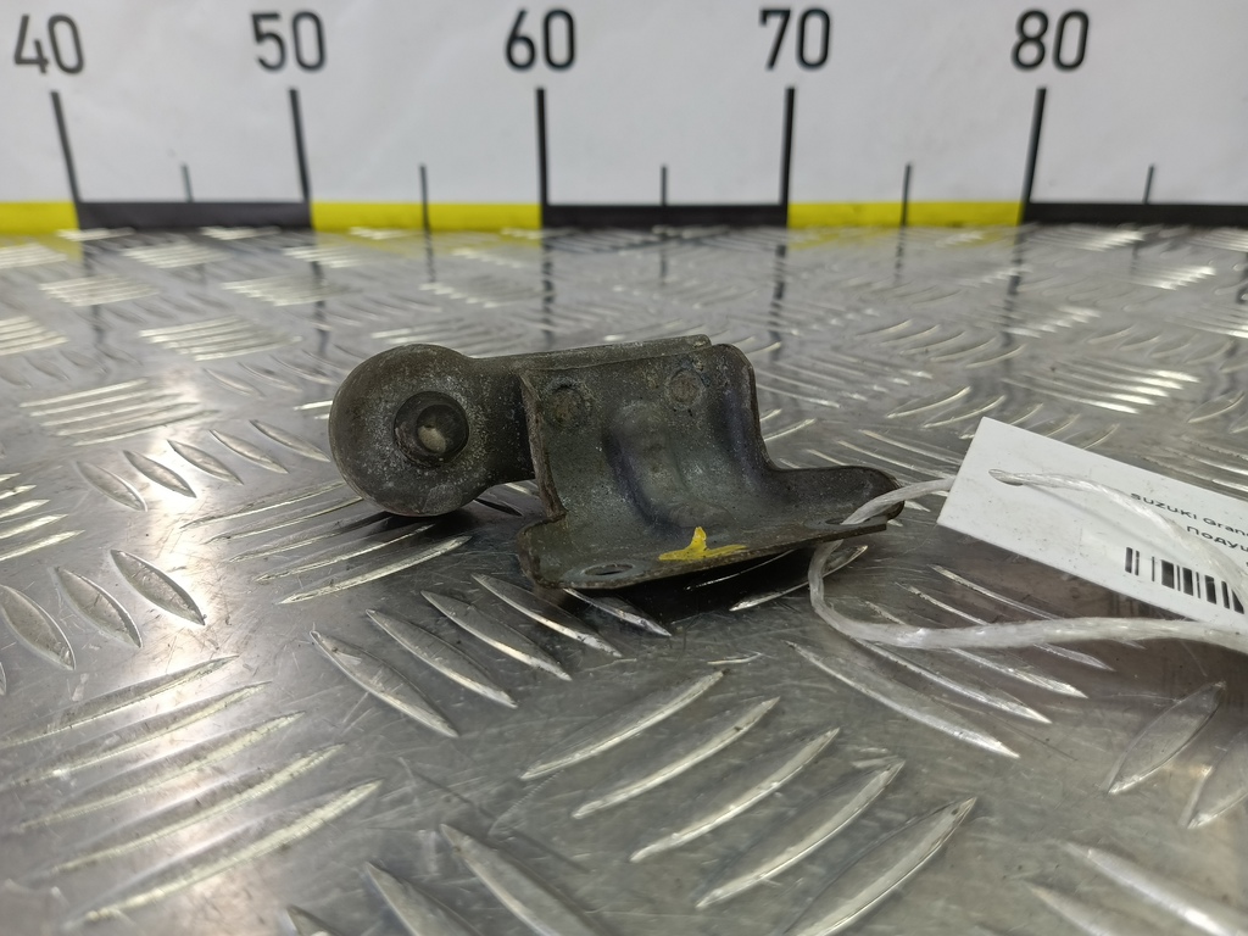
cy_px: 468
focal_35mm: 23
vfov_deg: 58.9
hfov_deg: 73.9
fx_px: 829
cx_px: 624
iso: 109
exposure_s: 1/50
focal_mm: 4.11
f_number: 1.6
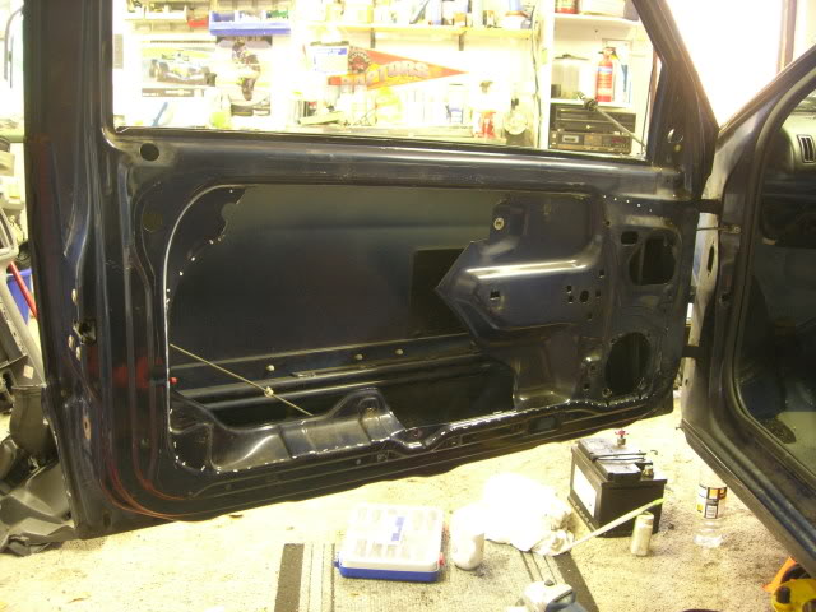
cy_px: 306
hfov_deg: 49.0
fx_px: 896
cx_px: 408
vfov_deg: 37.7
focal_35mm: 38
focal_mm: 7.8
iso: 153
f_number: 2.8
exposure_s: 1/3.4
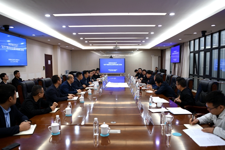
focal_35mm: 24
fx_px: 150
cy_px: 75
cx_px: 112
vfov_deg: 53.1
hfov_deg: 73.7
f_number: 2.8
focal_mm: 24
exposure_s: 1/20
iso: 100
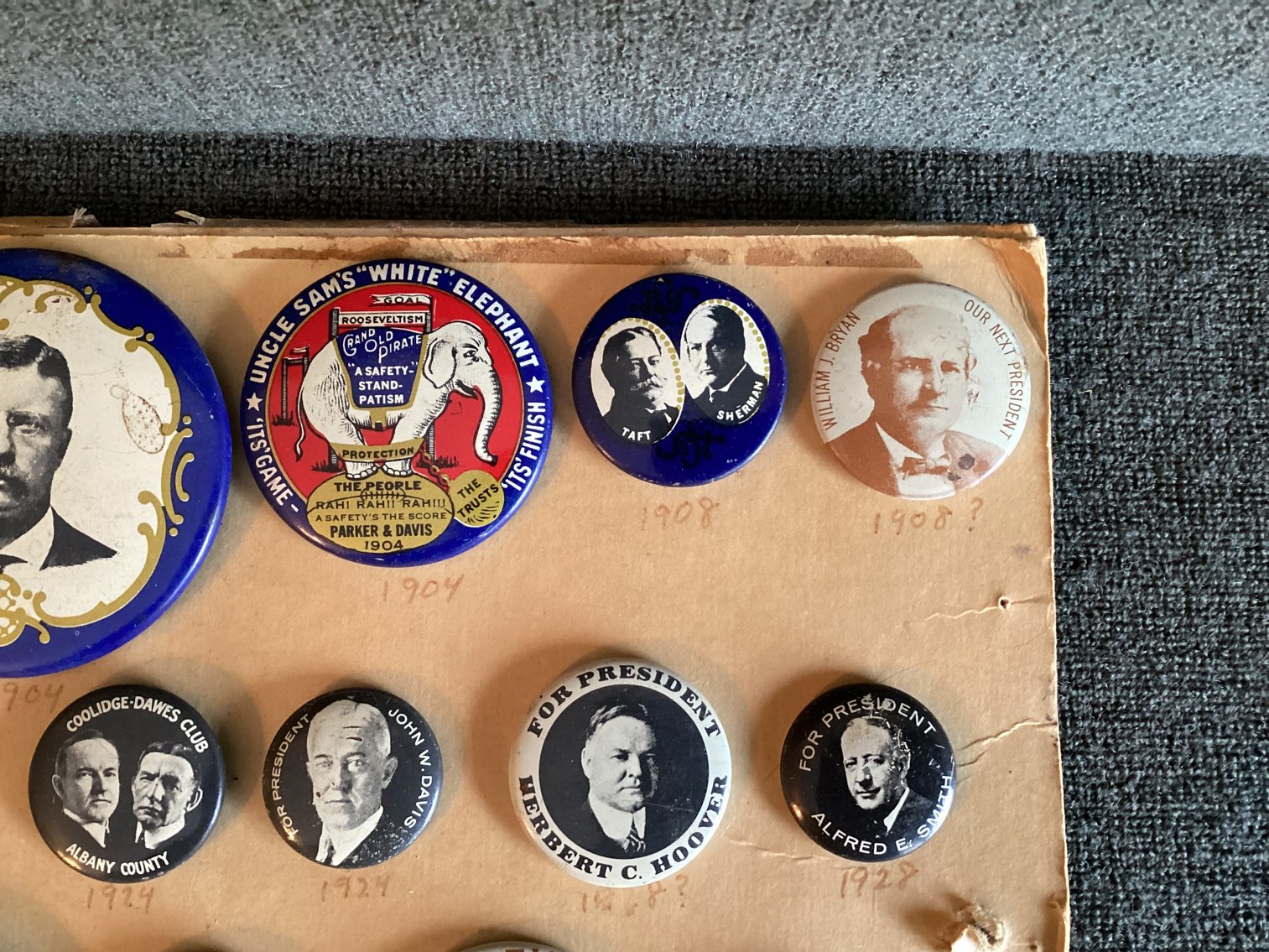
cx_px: 634
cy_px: 476
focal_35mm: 31
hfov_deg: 58.3
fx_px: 1137
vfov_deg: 45.4
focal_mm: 3.3
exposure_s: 1/33
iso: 250
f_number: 2.4
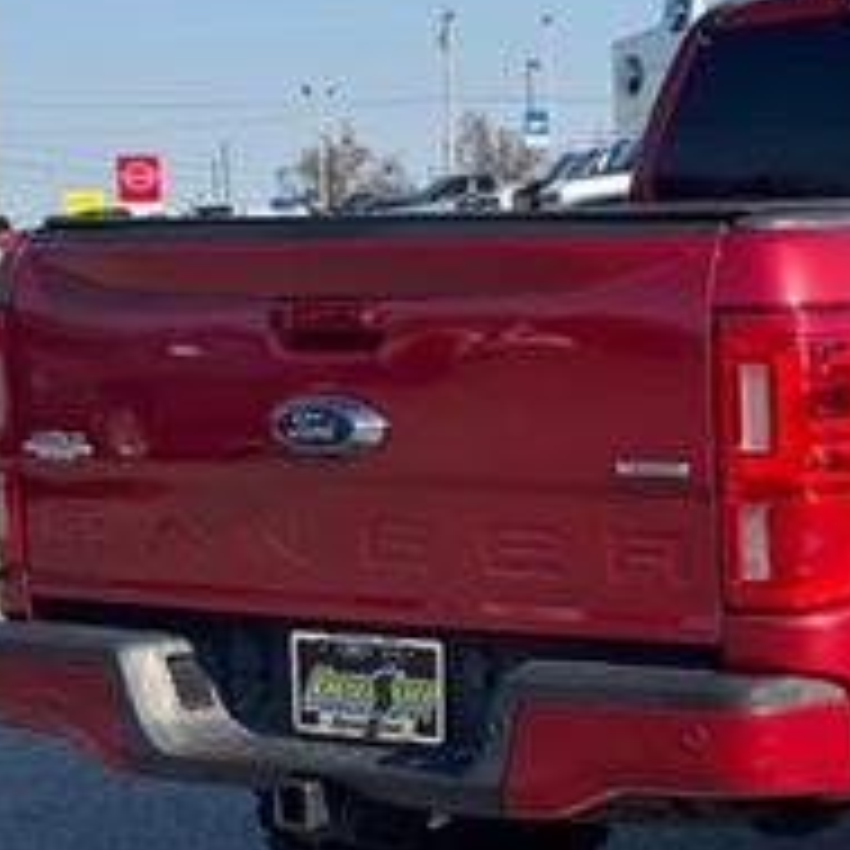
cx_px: 949
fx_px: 3139
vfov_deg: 15.4
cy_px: 495
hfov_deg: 15.0
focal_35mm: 113
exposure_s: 1/3096
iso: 64
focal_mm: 6.76
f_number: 1.78
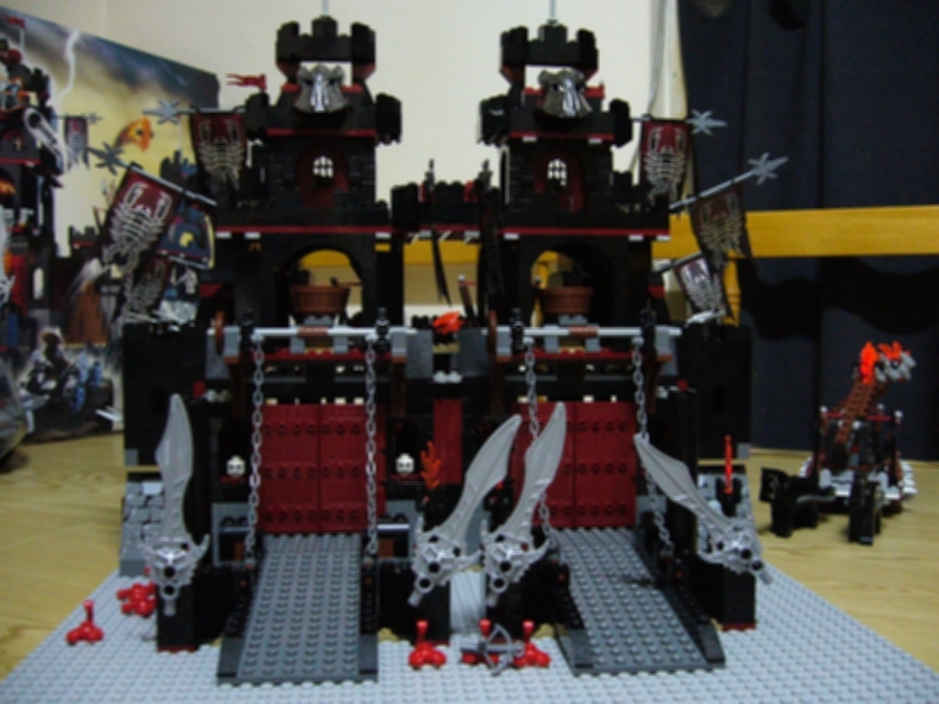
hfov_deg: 52.6
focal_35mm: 35
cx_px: 470
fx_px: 949
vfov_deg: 40.7
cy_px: 352
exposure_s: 1/8
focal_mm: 5.8
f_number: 2.8
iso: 400
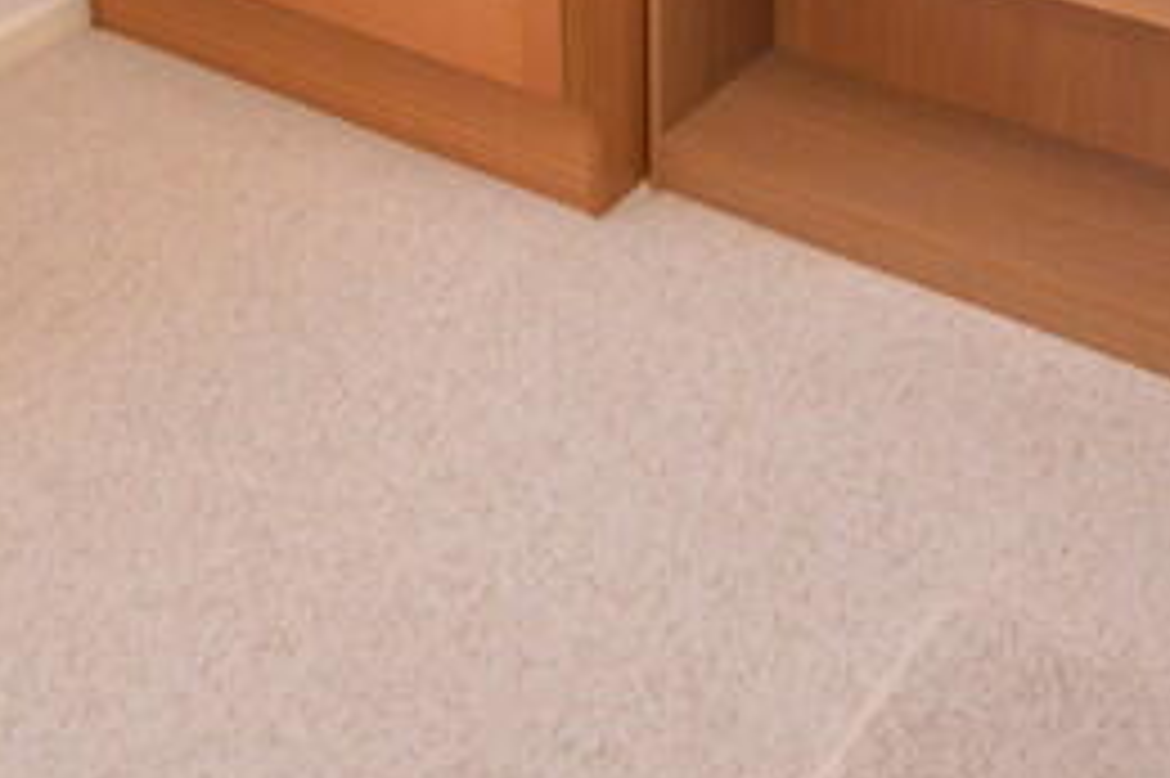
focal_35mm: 59
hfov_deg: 33.9
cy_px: -402
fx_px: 1916
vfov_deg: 19.8
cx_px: 558
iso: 1000
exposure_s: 1/60
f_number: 4
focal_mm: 10
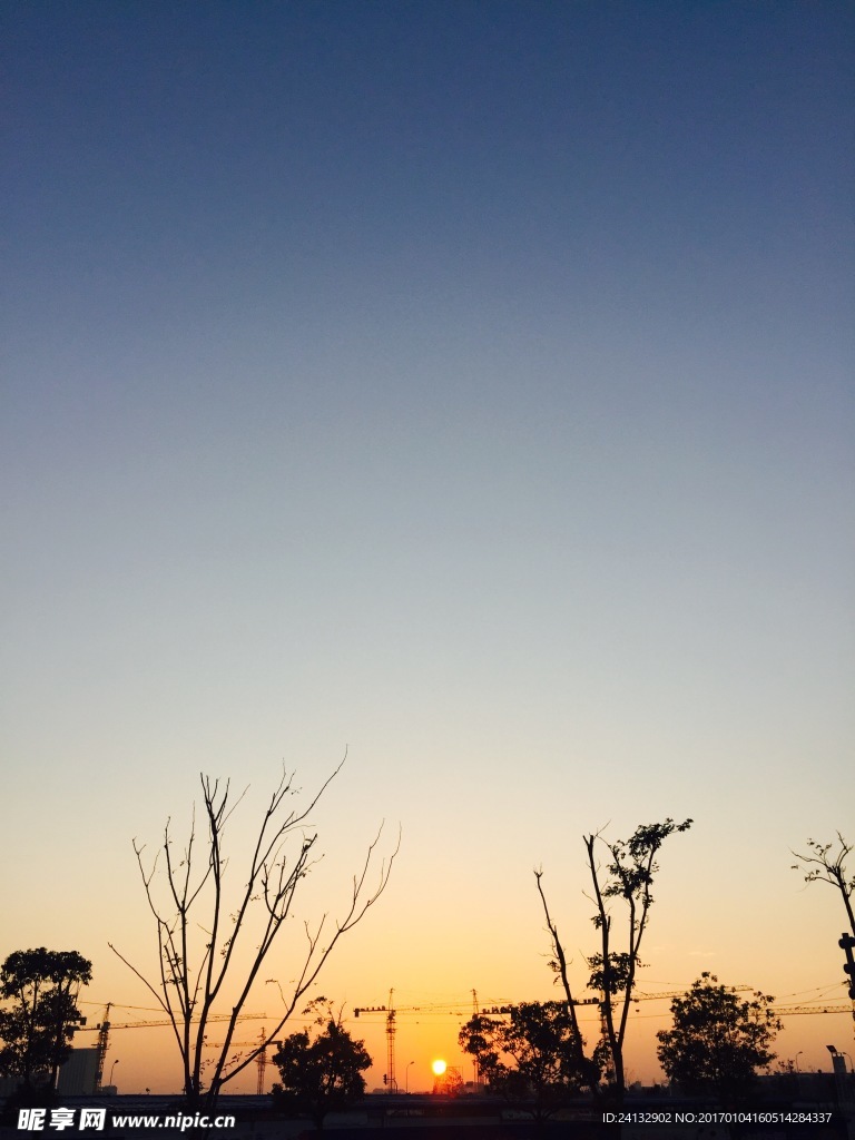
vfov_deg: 61.7
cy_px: 570
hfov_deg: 48.2
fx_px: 955
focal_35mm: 29
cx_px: 428
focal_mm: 4.15
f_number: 2.2
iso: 32
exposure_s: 1/860
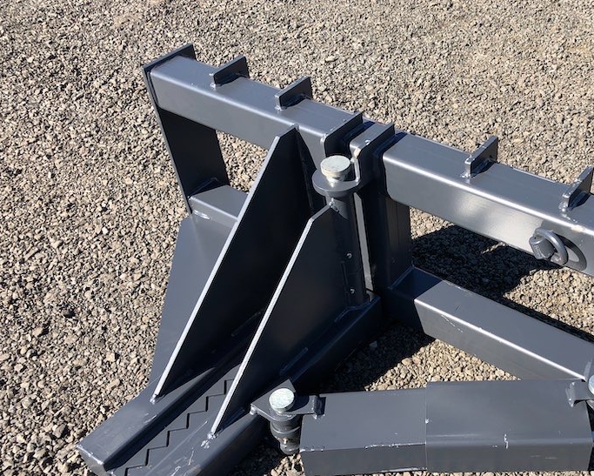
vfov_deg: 37.1
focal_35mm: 40
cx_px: 416
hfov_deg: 44.8
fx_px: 704
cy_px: 298
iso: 20
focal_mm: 3.99
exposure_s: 1/676
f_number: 1.8
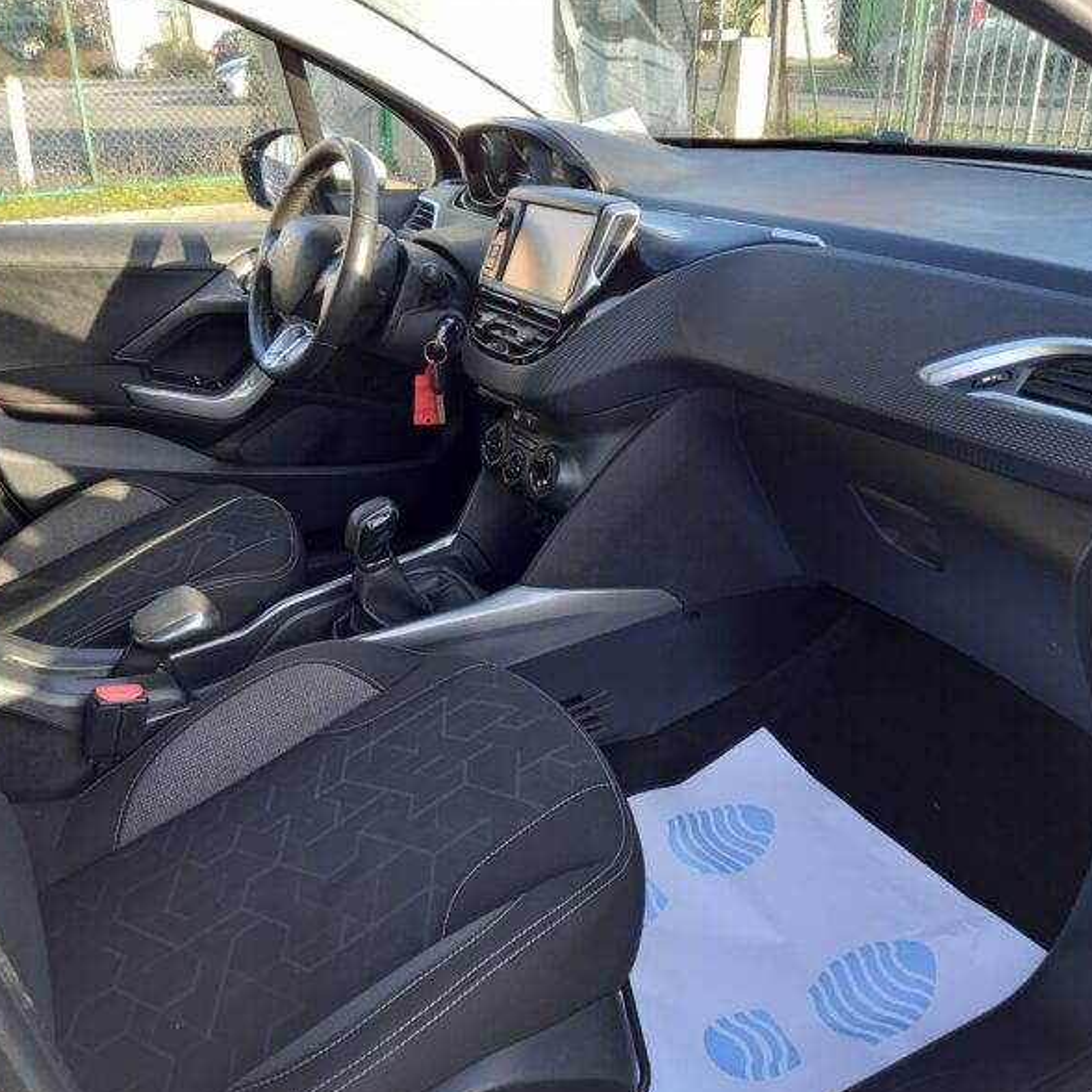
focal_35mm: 30
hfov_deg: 54.0
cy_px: 547
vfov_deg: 54.0
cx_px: 510
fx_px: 1071
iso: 50
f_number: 2
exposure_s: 1/50
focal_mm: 4.6
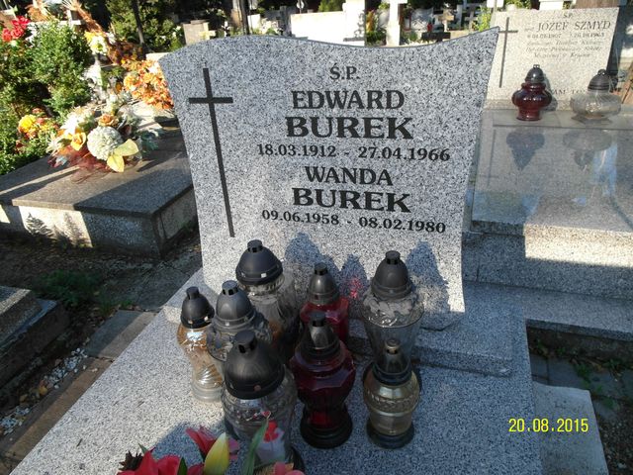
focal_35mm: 24
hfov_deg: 71.6
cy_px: 238
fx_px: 439
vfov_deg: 56.8
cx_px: 316
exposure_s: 1/180
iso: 80
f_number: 3.9
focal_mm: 5.2
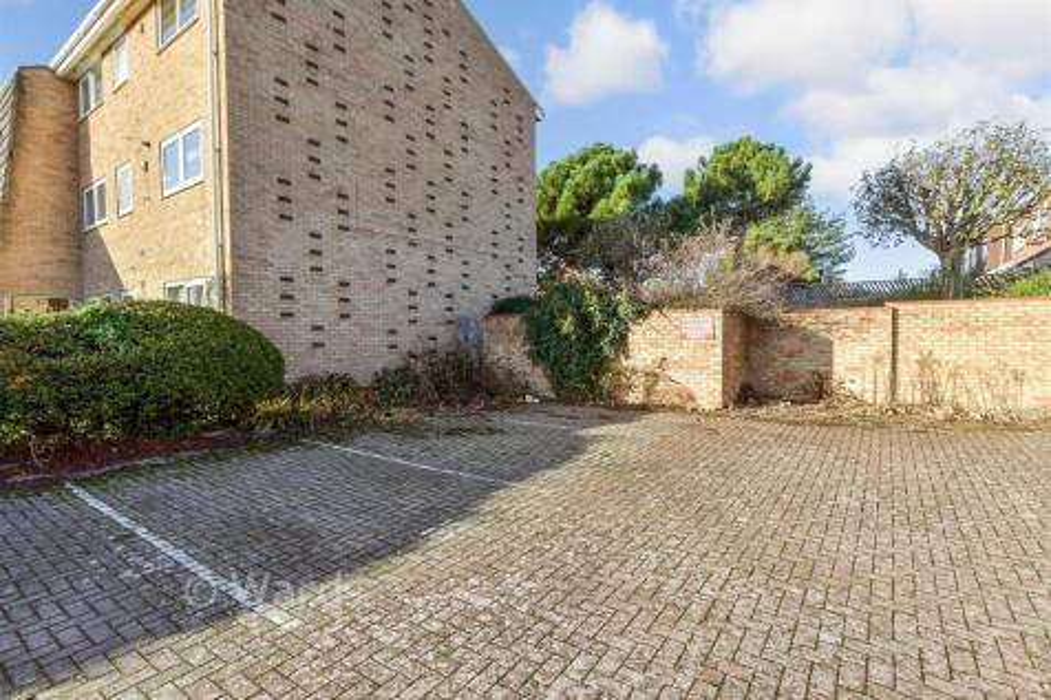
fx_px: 496
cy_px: 350
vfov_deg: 70.4
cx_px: 526
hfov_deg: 93.3
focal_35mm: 17
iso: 1000
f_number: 9
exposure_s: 1/640
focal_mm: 11.5
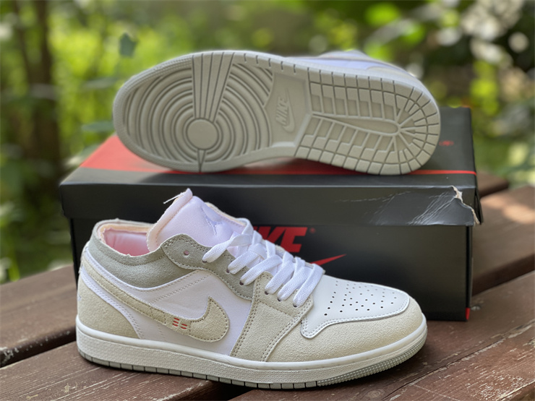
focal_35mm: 64
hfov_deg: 30.3
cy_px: 200
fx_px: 989
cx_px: 268
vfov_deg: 22.9
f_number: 2.2
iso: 64
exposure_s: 1/121
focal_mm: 7.5
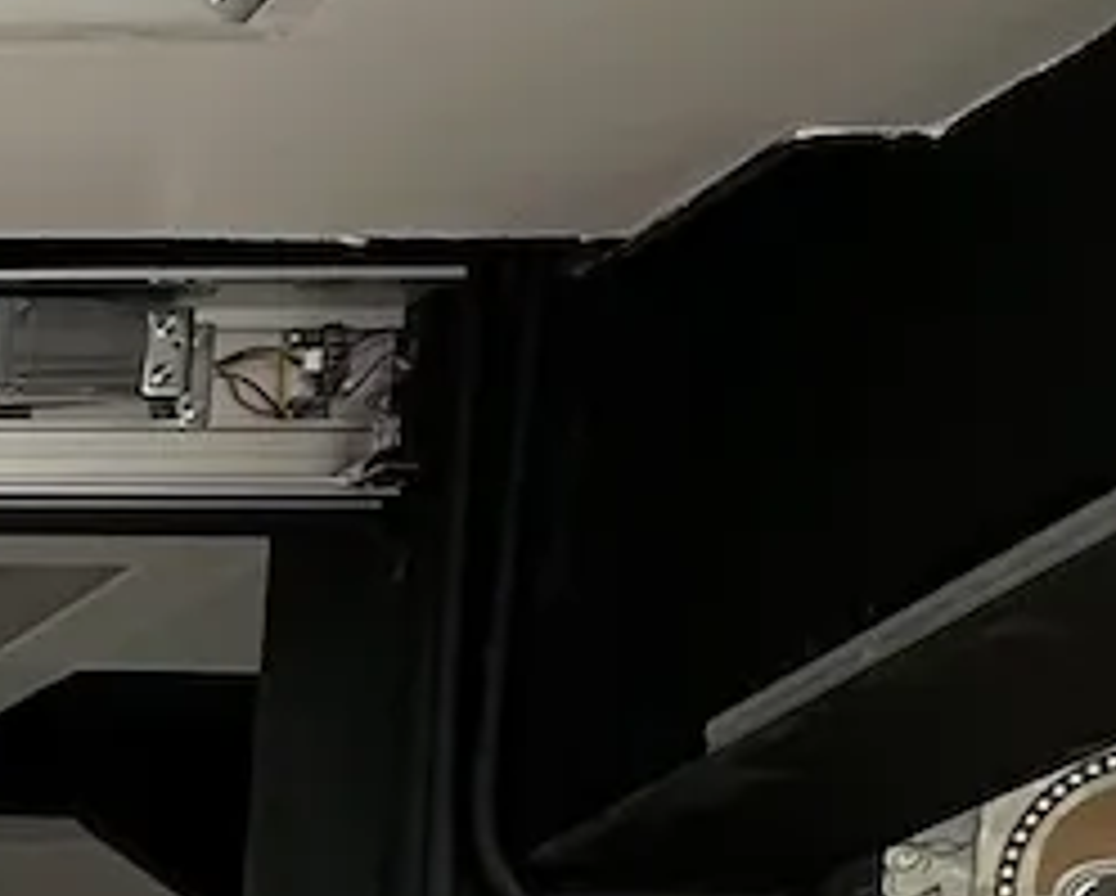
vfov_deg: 15.9
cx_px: -1256
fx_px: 2910
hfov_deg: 15.8
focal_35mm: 88
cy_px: 1396
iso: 40
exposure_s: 1/553
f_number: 2.2
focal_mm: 2.22
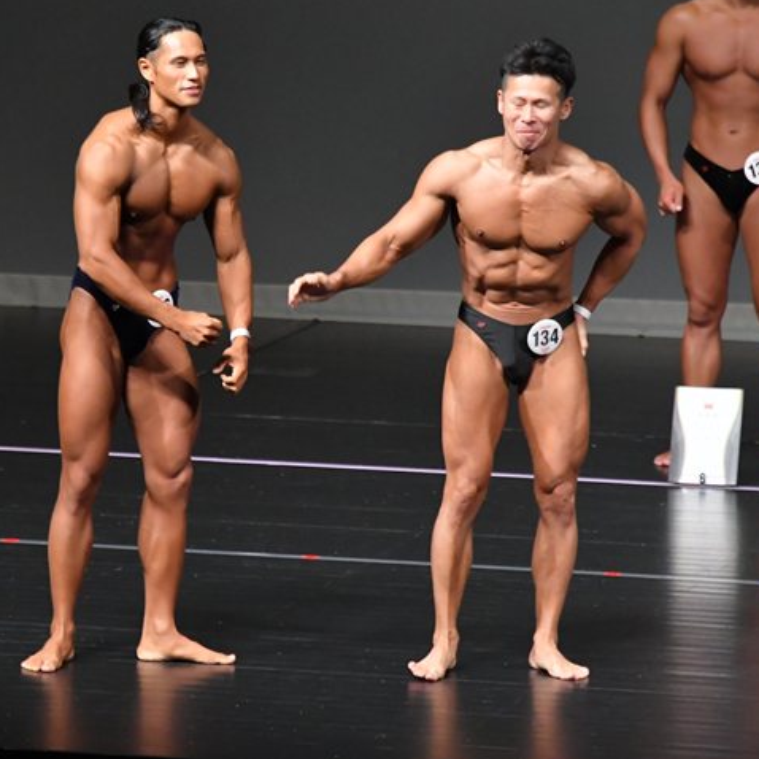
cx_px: 279
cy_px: 380
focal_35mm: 413
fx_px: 10245
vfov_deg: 4.2
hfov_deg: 4.2
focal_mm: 200
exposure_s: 1/400
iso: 5000
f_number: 5.6
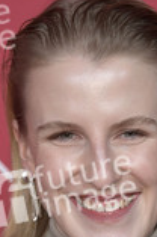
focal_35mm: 498
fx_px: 3272
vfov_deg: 4.1
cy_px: 267
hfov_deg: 2.7
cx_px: 103
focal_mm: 195
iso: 1600
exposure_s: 1/400
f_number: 5
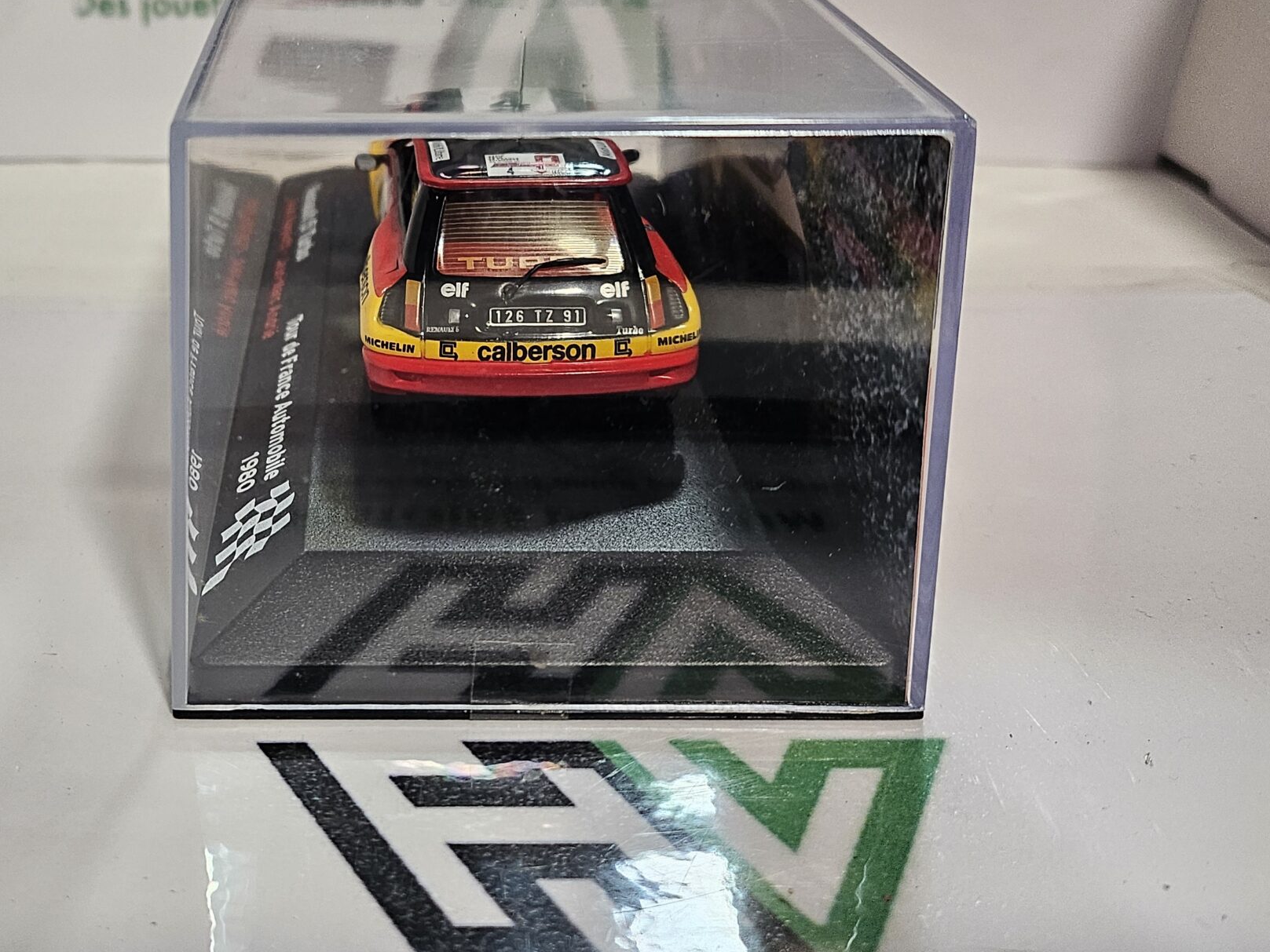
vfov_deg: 37.1
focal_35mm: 38
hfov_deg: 47.7
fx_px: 1394
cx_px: 364
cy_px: 274
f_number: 1.8
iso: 160
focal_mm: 5
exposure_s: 1/100
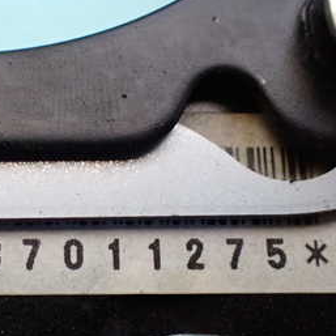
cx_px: 38
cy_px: 216
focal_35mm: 62
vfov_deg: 27.6
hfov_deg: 26.8
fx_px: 681
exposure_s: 1/80
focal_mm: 5.4
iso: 800
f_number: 2.3
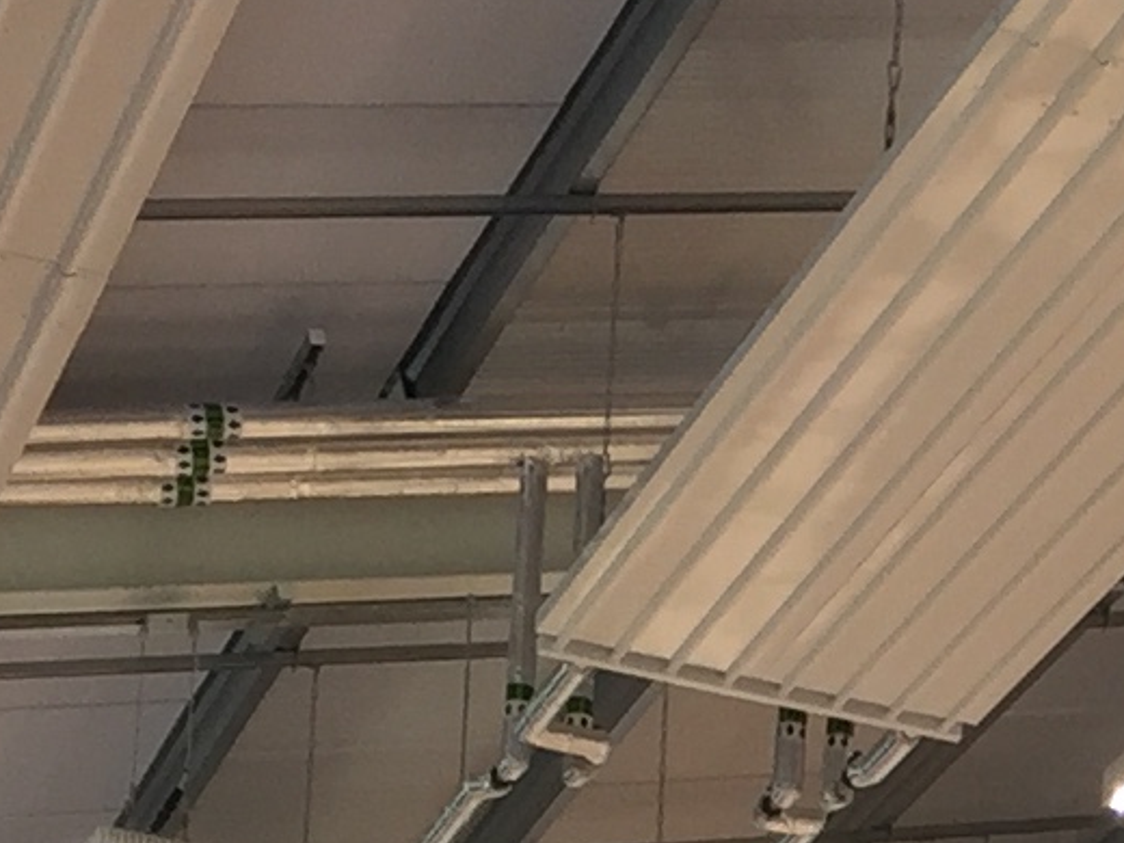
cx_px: 1891
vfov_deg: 7.4
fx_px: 5910
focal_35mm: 182
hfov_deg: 10.3
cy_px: 2339
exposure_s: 1/50
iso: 32
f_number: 2.2
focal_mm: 4.15
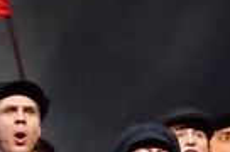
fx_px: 3914
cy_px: 137
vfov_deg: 2.2
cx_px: 149
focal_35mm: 614
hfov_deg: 3.4
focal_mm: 57.5
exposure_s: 1/100
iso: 3200
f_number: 4
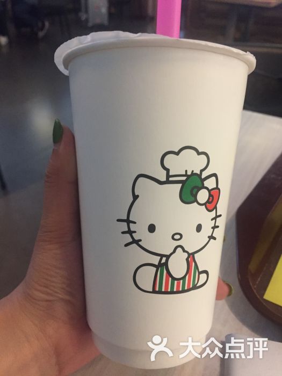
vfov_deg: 61.7
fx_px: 315
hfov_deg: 48.2
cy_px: 188
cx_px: 141
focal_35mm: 29
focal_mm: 4.15
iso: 320
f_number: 2.2
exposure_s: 1/33
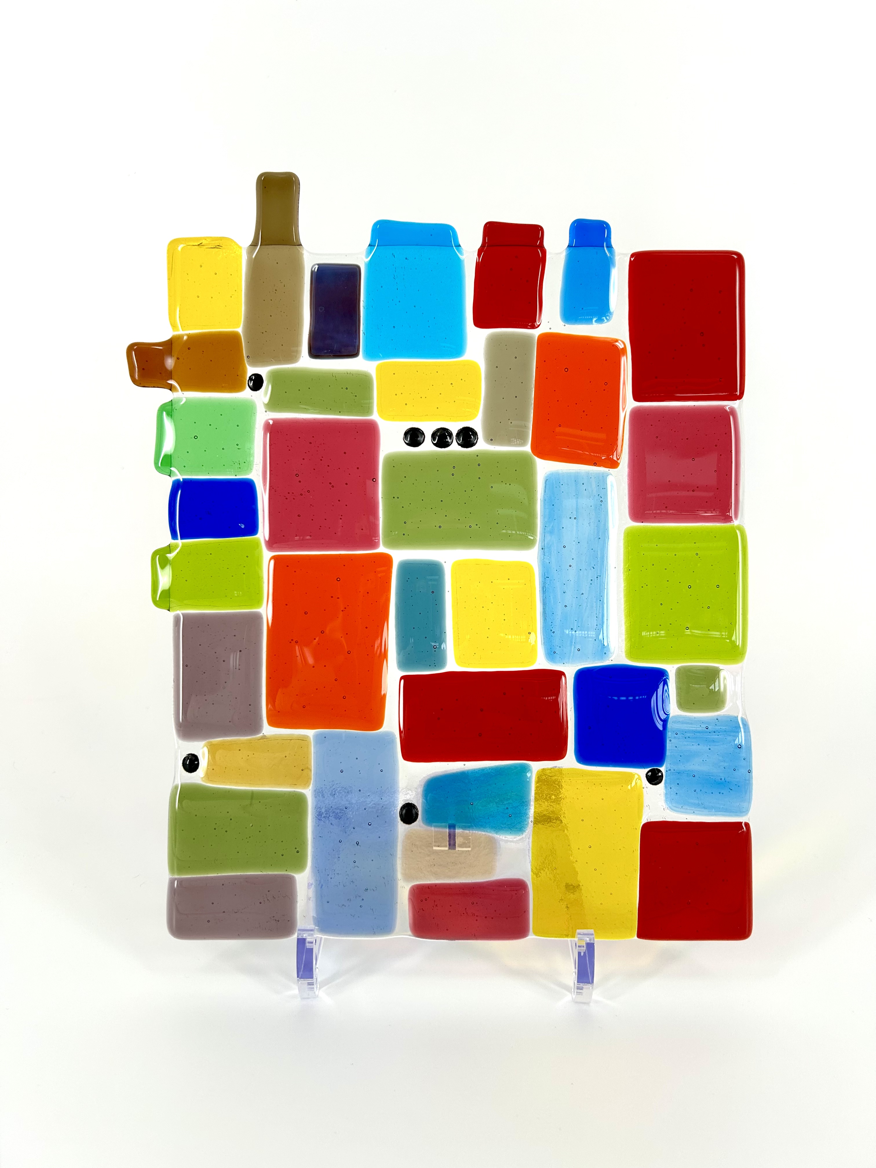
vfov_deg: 67.3
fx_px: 877
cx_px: 438
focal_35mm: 26
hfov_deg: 53.1
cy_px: 584
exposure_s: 1/261
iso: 40
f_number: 1.5
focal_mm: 5.7
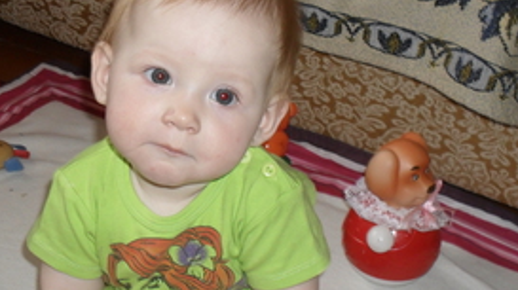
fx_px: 865
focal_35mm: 63
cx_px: 226
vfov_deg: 19.0
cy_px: 180
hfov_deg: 33.3
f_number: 3.2
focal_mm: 6.3
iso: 200
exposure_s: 1/45
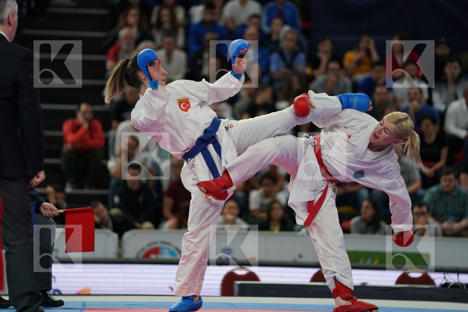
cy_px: 156
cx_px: 234
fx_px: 2600
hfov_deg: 10.3
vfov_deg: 6.9
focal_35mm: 200
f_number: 2.8
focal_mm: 200
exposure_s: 1/1000
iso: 1600
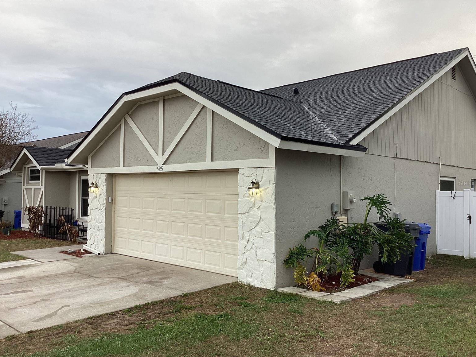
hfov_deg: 56.8
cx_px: 242
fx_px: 440
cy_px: 183
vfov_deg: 44.2
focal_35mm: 32
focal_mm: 3.3
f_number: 2.4
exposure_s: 1/100
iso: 32
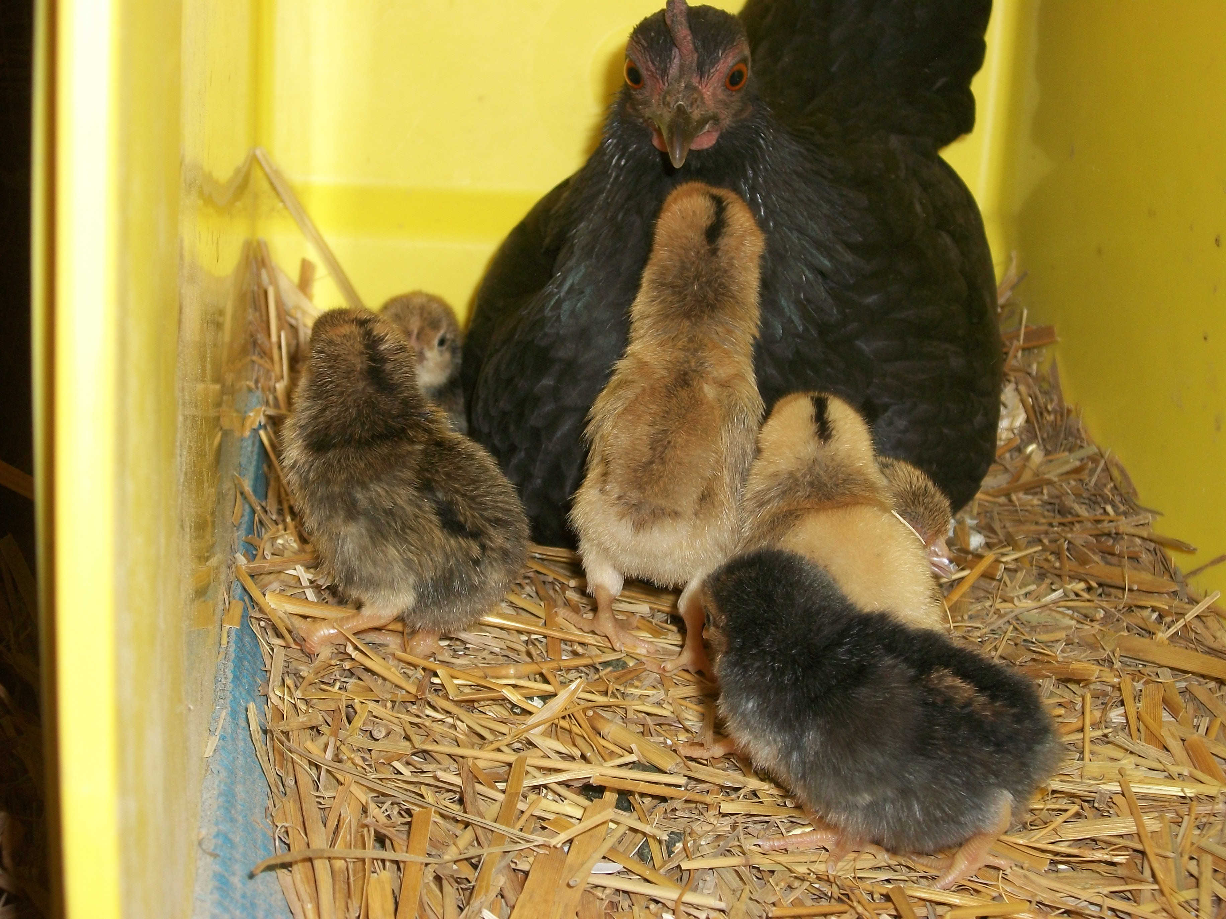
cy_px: 460
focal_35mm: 62
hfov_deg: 31.2
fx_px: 2196
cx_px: 613
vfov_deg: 23.7
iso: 80
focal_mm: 11
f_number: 4.1
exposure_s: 1/100
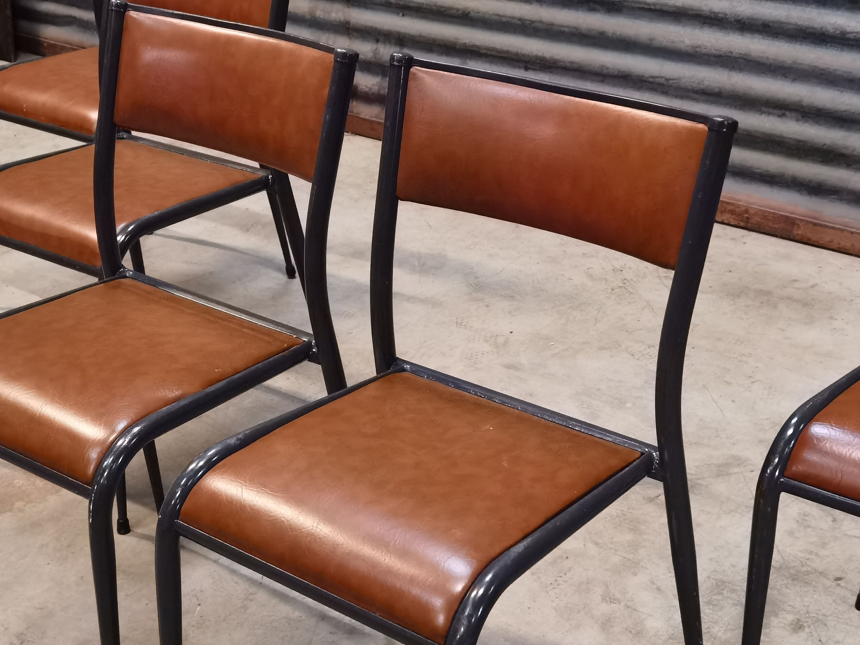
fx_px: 1515
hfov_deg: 31.7
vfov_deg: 24.0
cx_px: 394
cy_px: 377
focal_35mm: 61
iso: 800
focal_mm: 6.71
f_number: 1.9
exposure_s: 1/24
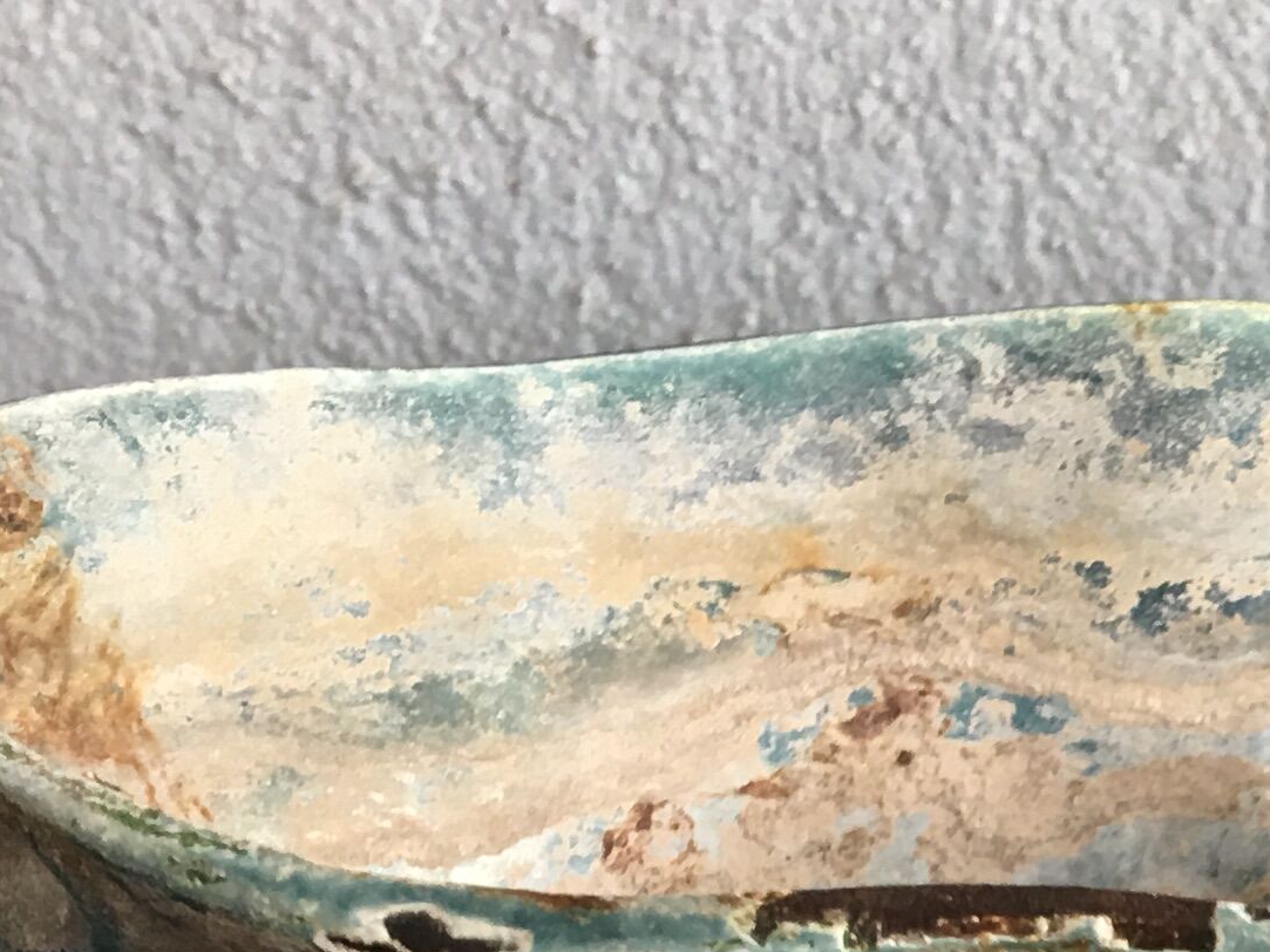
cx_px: 1743
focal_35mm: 108
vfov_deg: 12.8
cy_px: 1529
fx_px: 3962
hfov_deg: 16.9
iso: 32
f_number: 2.2
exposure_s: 1/33
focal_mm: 4.15
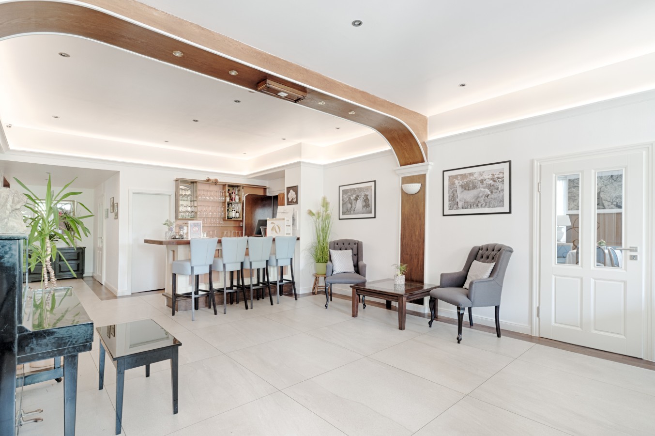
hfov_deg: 90.0
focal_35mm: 18
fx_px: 327
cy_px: 218
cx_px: 328
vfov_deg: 67.3
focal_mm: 18
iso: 200
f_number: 8
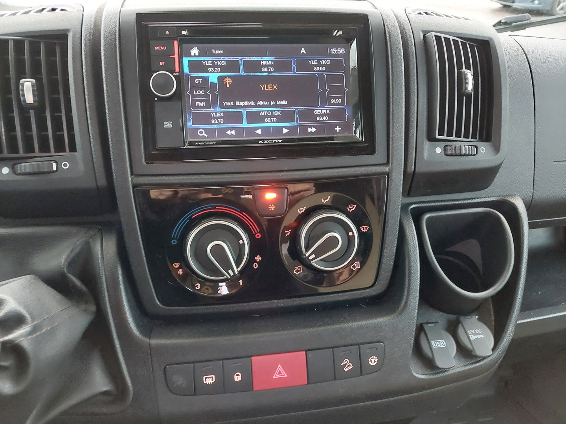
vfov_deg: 54.9
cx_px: 283
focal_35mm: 25
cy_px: 212
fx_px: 409
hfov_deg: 69.4
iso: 800
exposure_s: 1/25
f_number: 1.8
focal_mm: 5.23
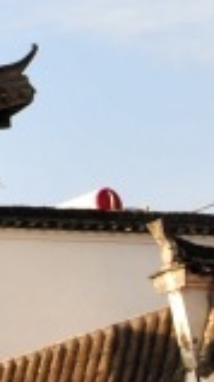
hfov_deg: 3.8
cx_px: -911
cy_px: -86
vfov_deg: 7.6
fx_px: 2866
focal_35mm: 283
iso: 200
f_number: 8
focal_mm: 28
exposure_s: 1/250
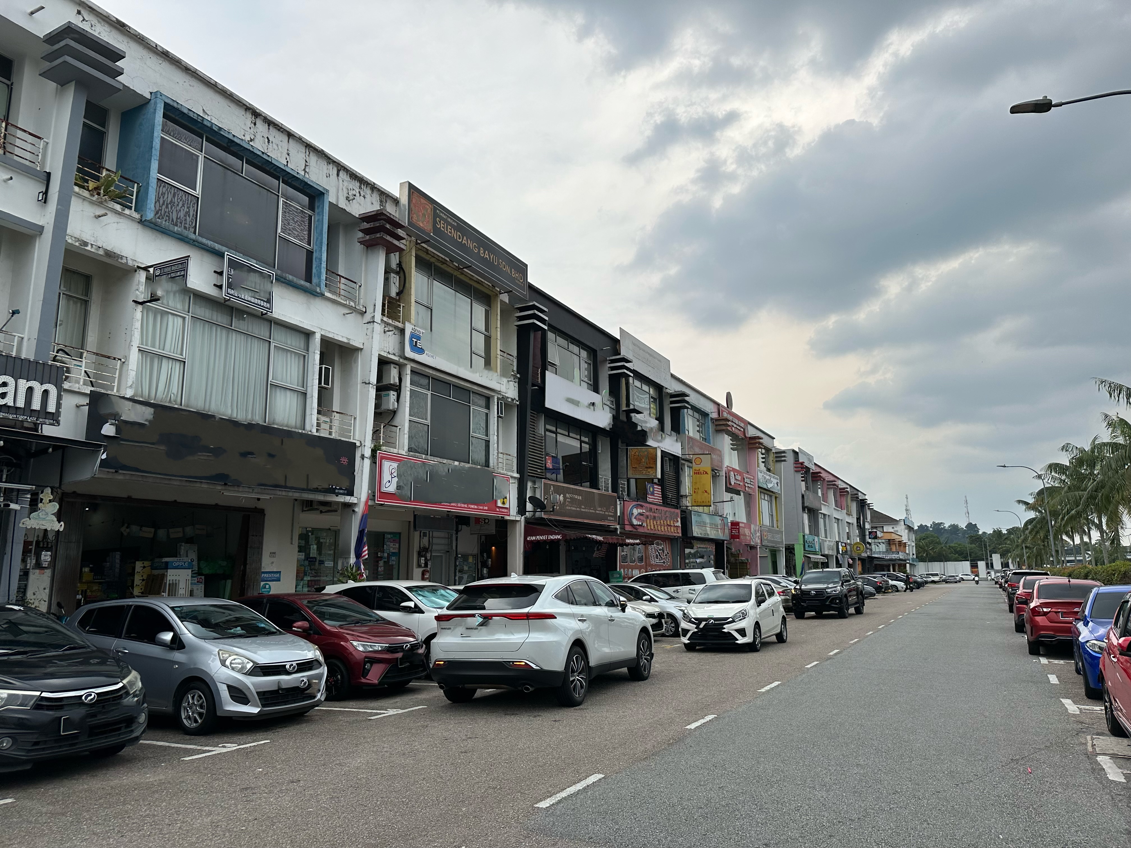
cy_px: 424
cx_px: 566
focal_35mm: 24
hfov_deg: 71.6
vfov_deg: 56.8
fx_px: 784
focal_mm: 6.86
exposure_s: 1/3472
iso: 80
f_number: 1.78
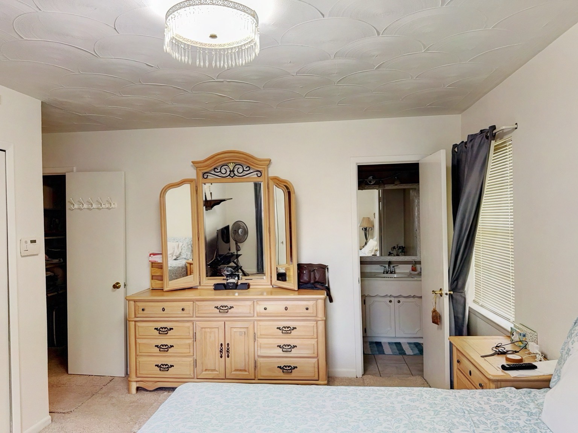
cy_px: 216
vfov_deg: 56.8
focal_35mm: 24
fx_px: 401
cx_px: 289
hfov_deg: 71.6
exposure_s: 1/60
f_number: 1.78
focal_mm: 6.76
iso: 125
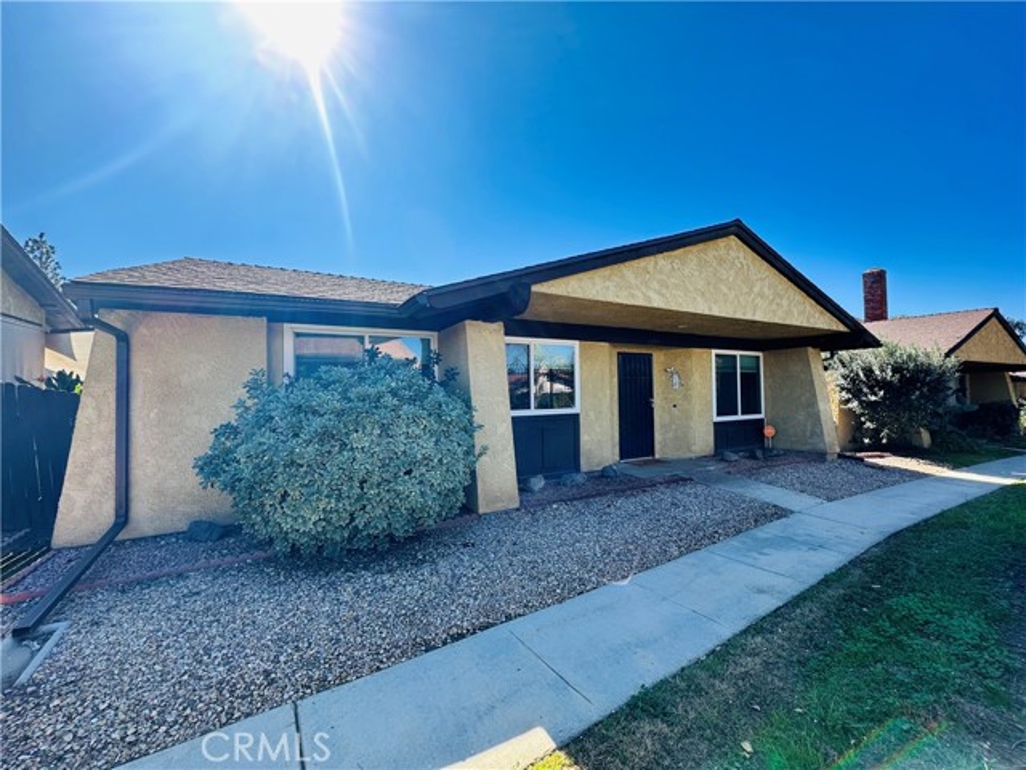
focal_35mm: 14
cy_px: 385
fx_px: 415
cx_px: 513
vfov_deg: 85.7
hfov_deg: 102.1
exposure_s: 1/612
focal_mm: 2.22
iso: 40
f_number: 2.2
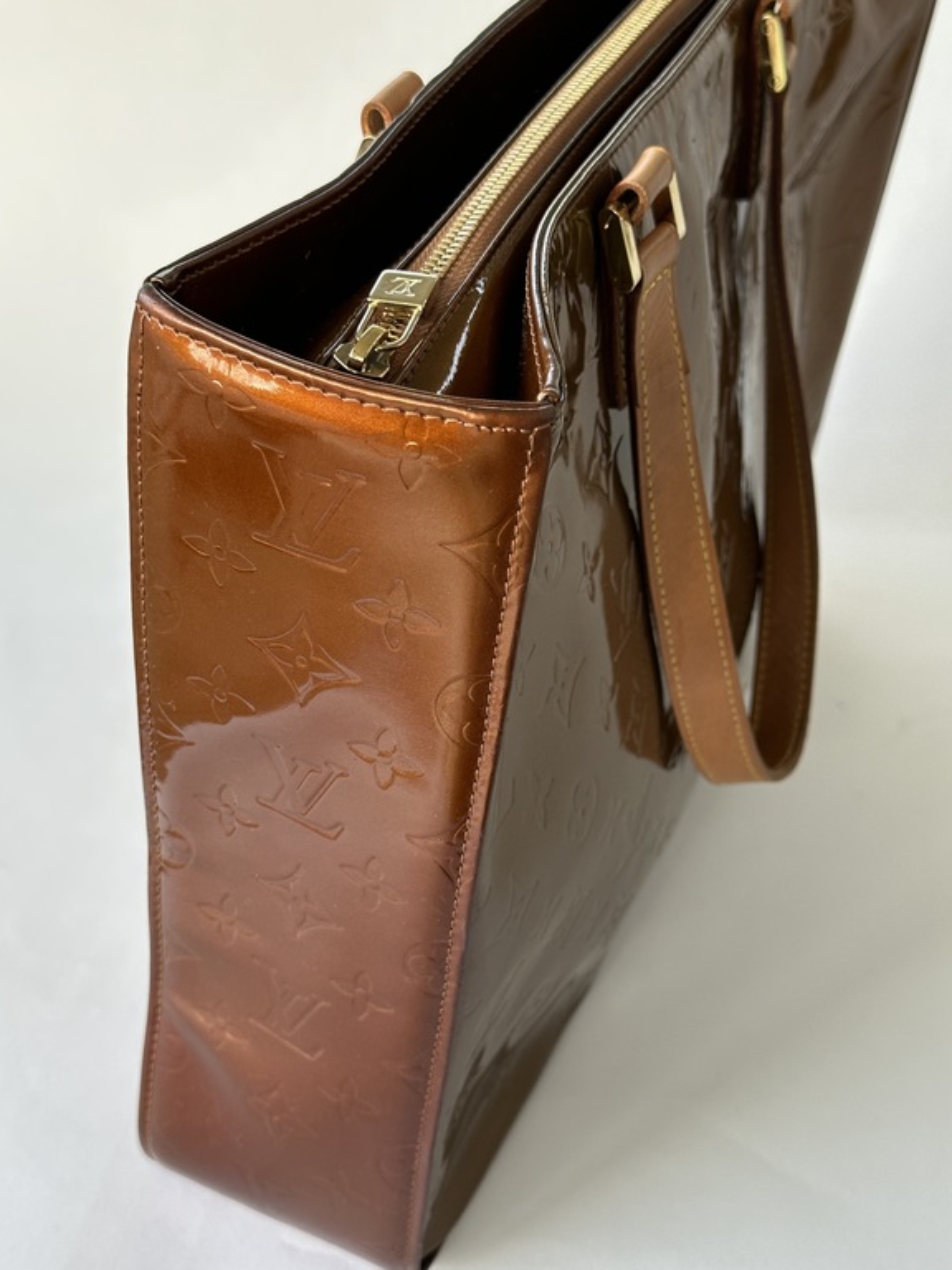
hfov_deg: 29.1
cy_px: 647
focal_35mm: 50
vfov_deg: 38.2
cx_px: 473
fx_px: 1833
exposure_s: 1/120
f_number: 1.78
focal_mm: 6.86
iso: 80
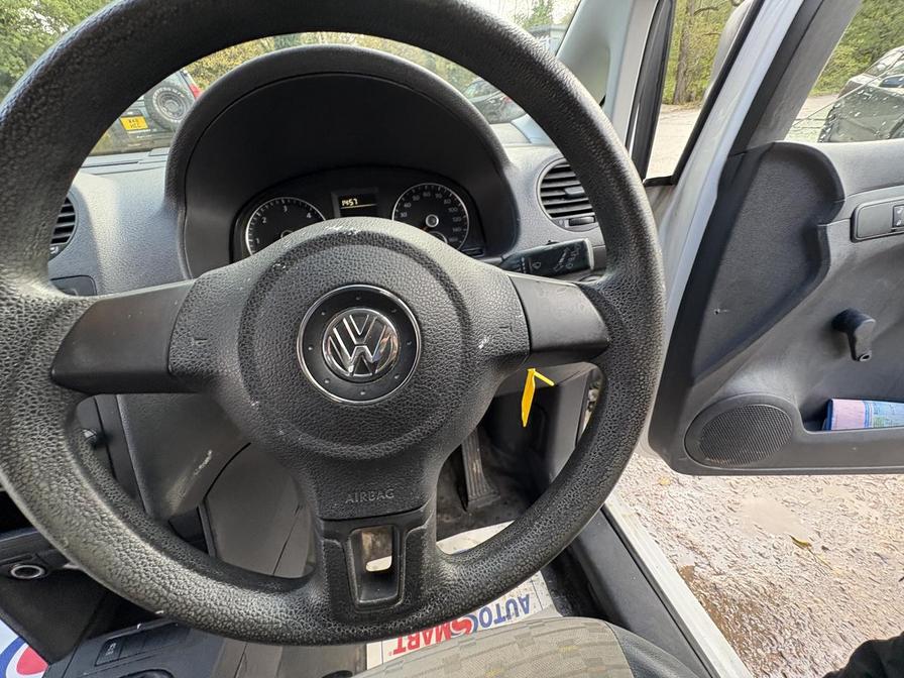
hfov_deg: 102.1
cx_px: 452
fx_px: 366
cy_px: 339
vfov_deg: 85.7
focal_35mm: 14
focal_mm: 2.22
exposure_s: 1/99
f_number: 2.2
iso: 200
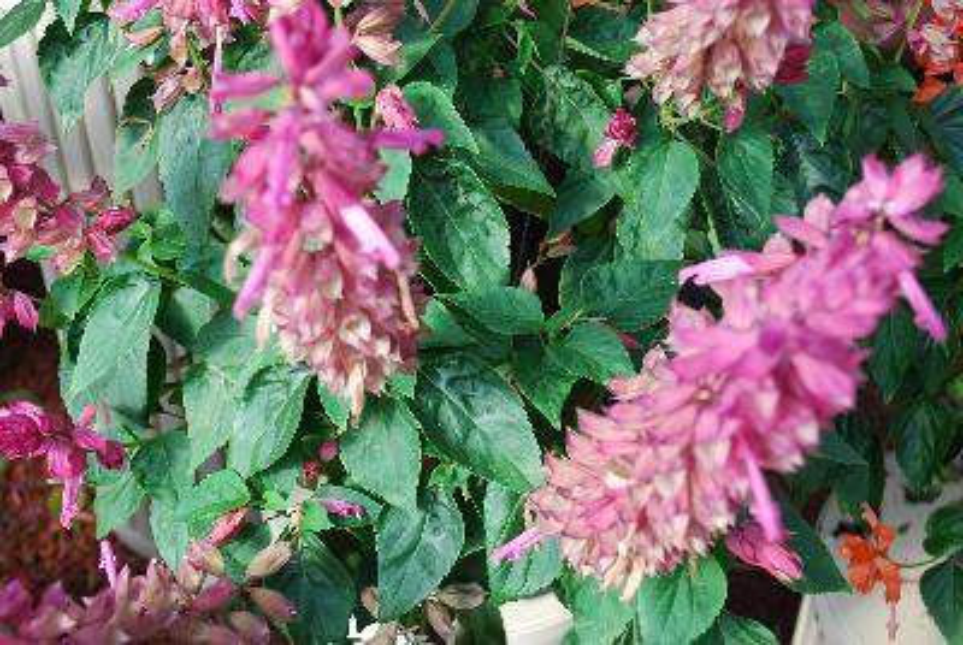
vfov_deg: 28.2
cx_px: 482
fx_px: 1286
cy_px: 322
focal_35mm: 48
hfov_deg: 41.1
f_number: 5.6
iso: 200
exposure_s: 1/60
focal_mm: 32
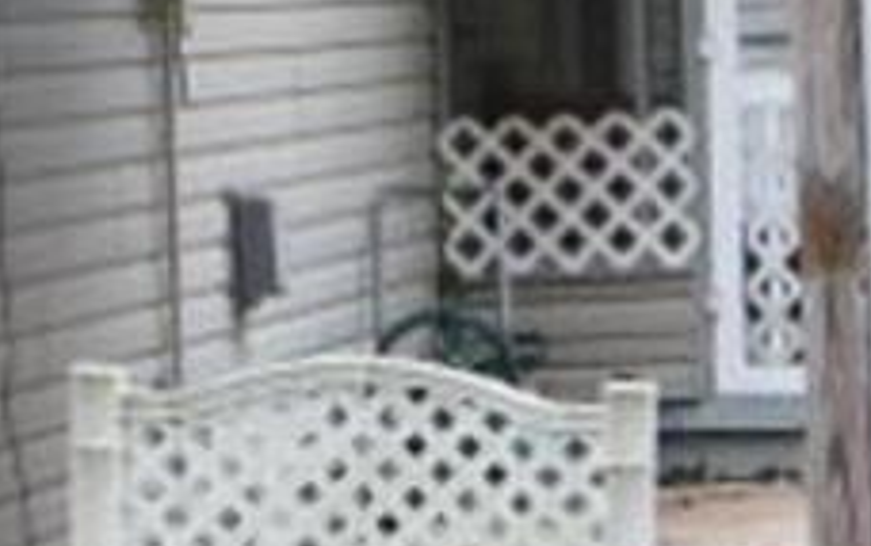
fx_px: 6511
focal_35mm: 274
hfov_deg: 7.6
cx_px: 825
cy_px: 447
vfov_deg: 4.8
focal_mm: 10.4
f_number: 4
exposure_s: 1/30
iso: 125
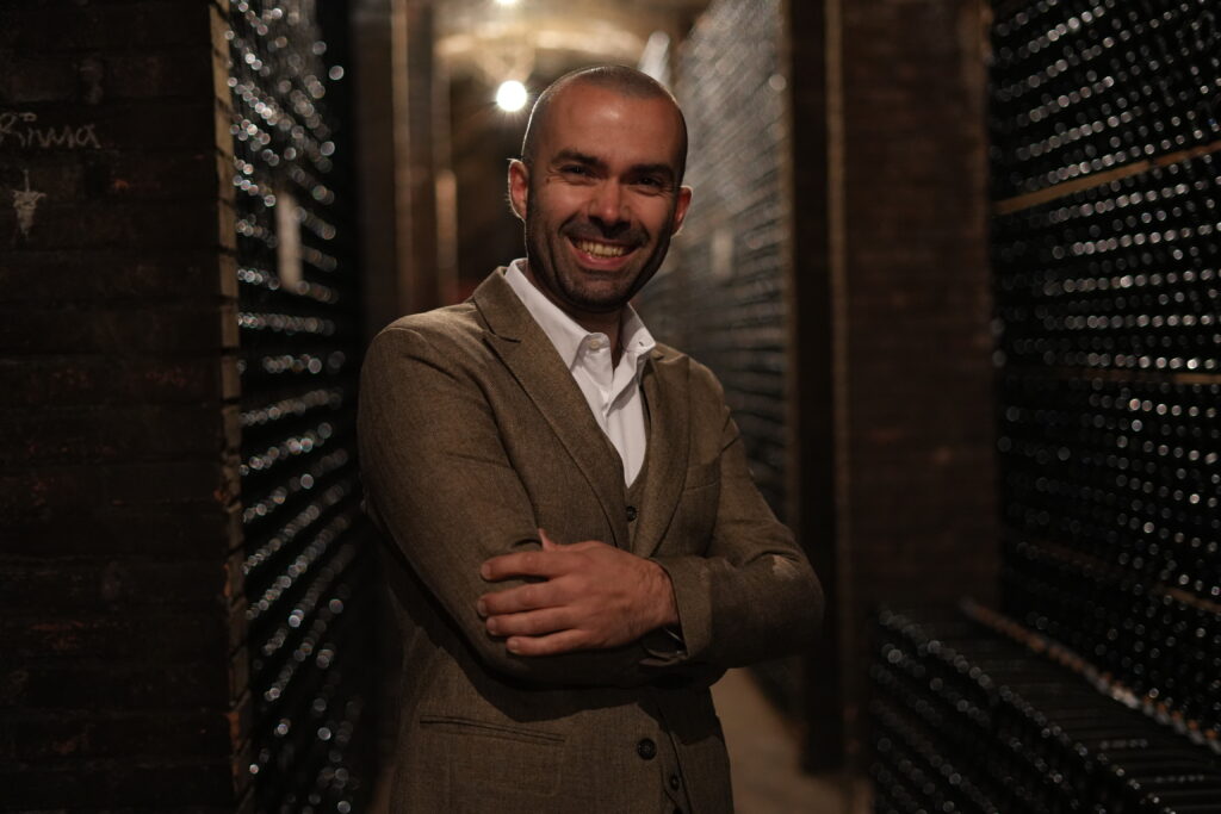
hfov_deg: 39.6
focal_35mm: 50
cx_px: 610
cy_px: 407
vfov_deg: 27.0
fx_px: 1696
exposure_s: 1/80
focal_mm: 50
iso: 3200
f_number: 1.8
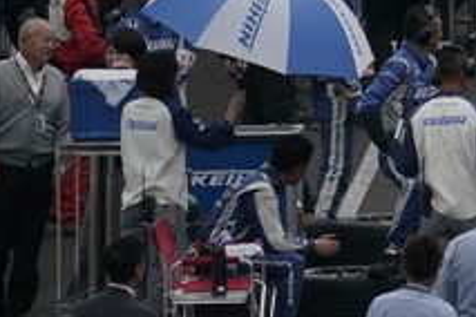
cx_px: 782
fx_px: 26852
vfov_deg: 0.7
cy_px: -76
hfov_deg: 1.0
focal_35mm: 2031
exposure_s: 1/640
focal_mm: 600
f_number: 6.3
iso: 800
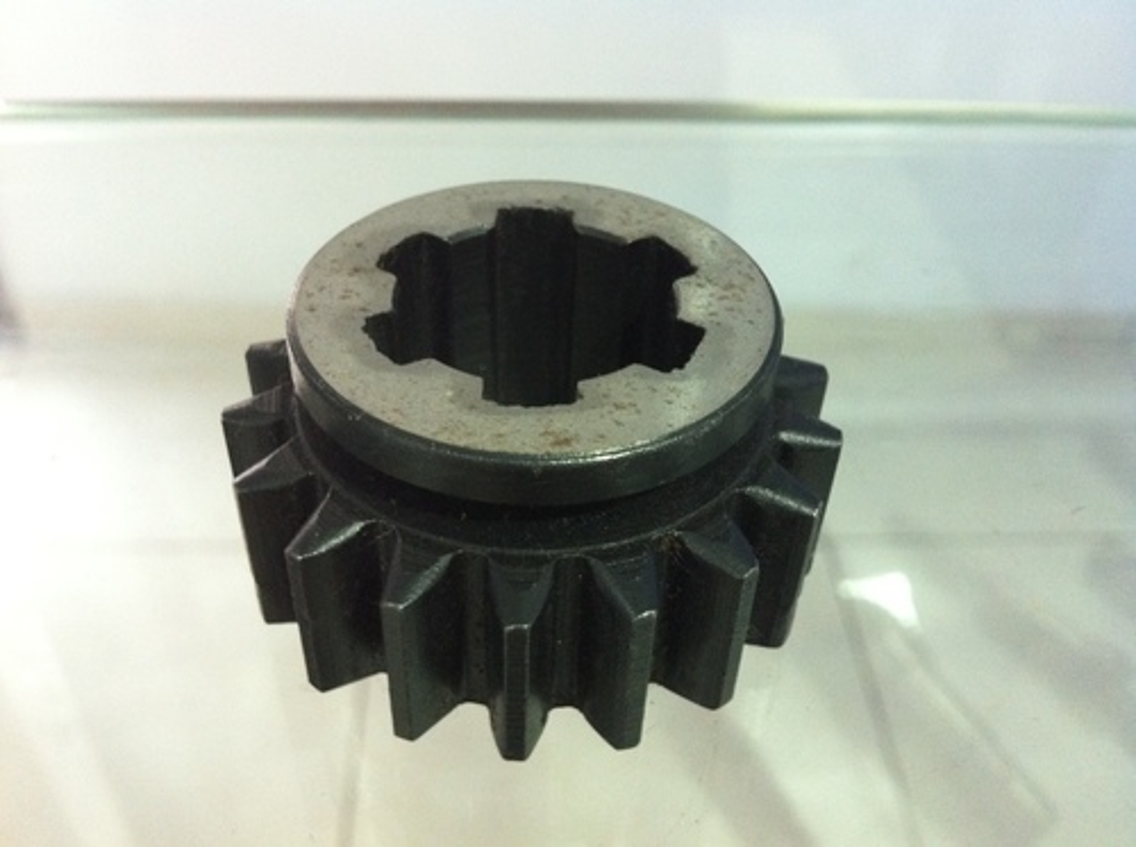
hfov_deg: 52.7
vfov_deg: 40.6
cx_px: 568
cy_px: 424
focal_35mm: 35
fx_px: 1146
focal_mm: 3.85
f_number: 2.8
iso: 320
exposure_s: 1/15
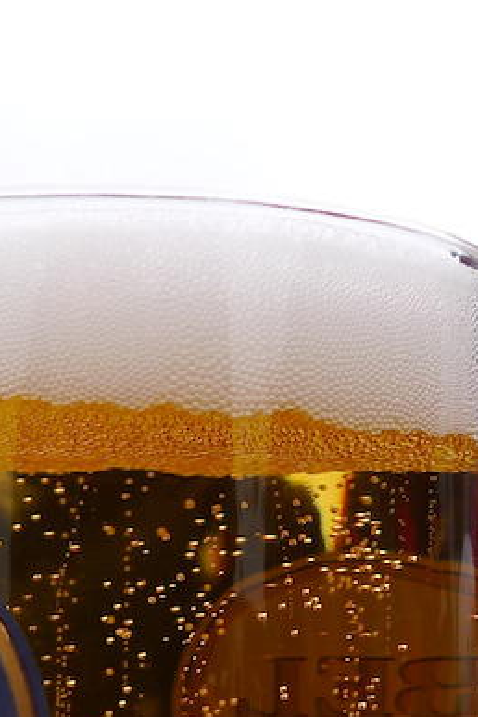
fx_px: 1235
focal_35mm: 62
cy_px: 815
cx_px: 11
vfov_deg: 28.9
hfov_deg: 21.2
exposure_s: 1/2000
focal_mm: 5.1
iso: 100
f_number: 2
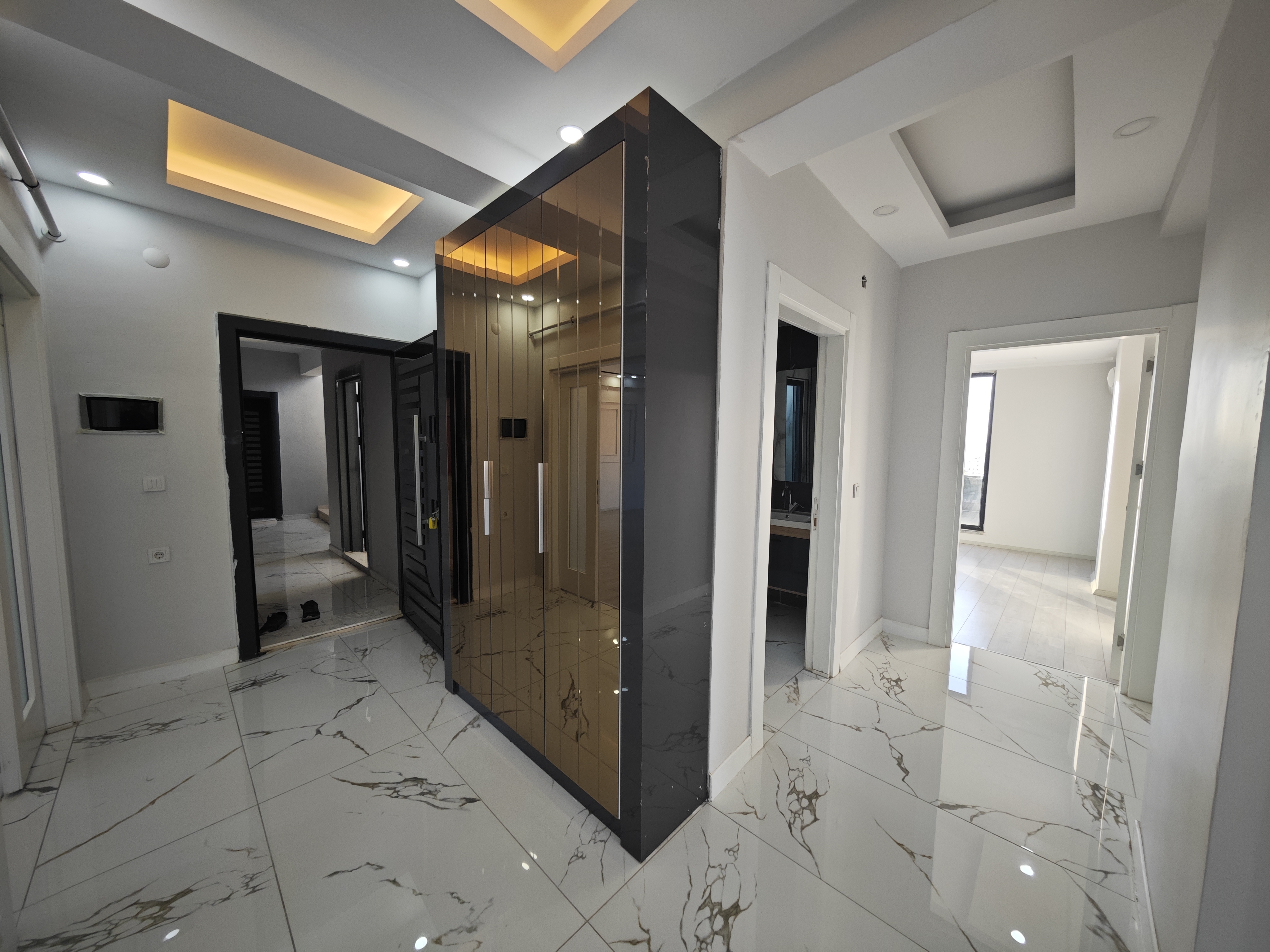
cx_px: 635
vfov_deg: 94.5
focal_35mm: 12
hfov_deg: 110.5
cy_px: 476
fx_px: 440
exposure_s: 1/100
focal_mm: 2.03
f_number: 1.8
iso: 200
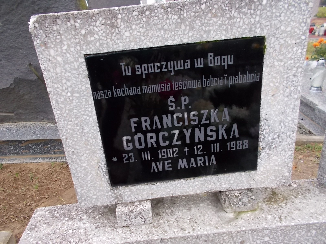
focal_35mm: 26
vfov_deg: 53.1
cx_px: 163
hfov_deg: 67.3
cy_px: 122
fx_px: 245
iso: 180
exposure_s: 1/25
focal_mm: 4.6
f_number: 3.2
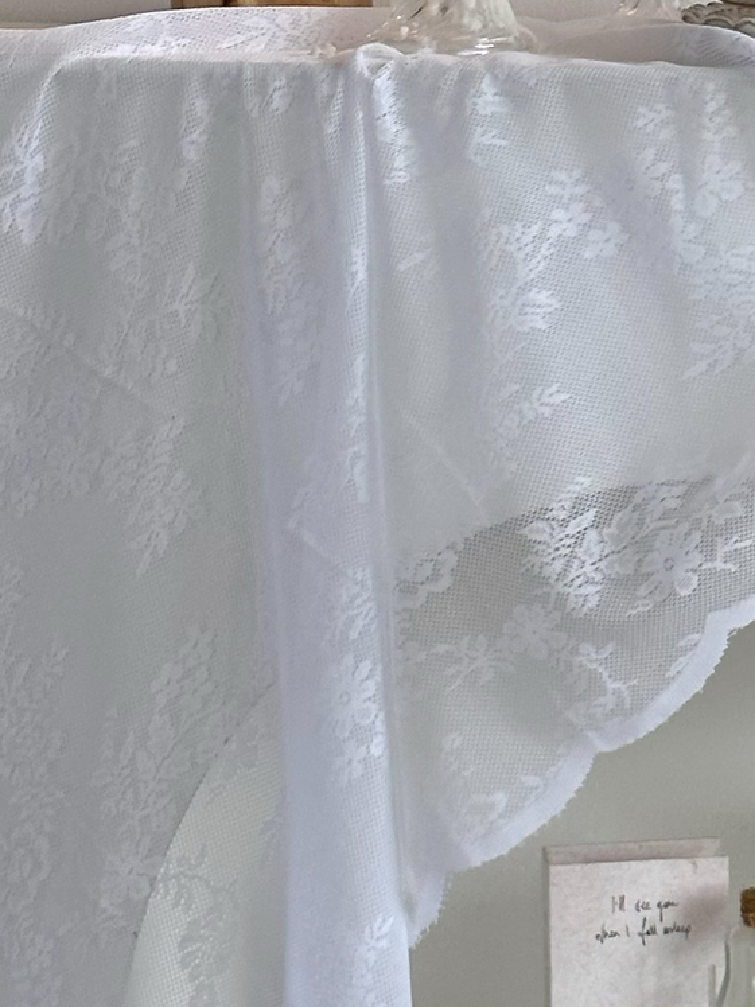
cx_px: 1079
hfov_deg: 9.4
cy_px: 530
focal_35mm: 154
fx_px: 4478
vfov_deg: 12.8
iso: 50
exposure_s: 1/140
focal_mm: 6.86
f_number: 1.8
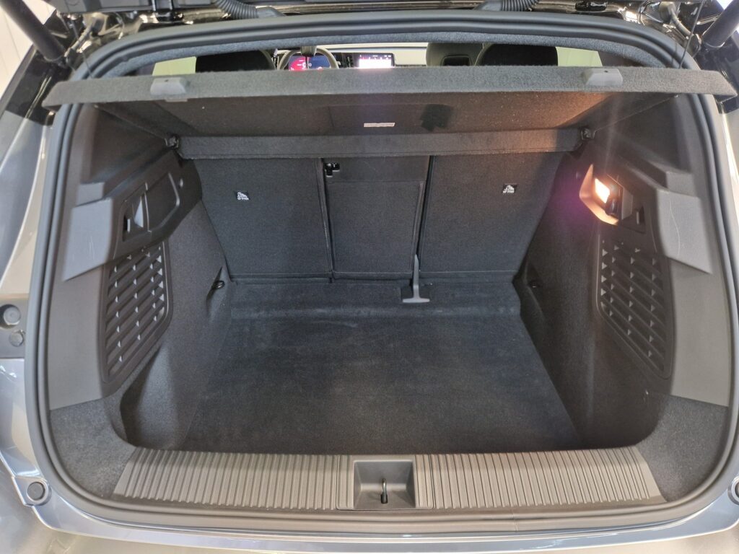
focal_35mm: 23
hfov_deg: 73.9
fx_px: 491
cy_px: 277
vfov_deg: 58.9
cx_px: 370
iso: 640
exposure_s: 1/33
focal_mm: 5.4
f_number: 1.8
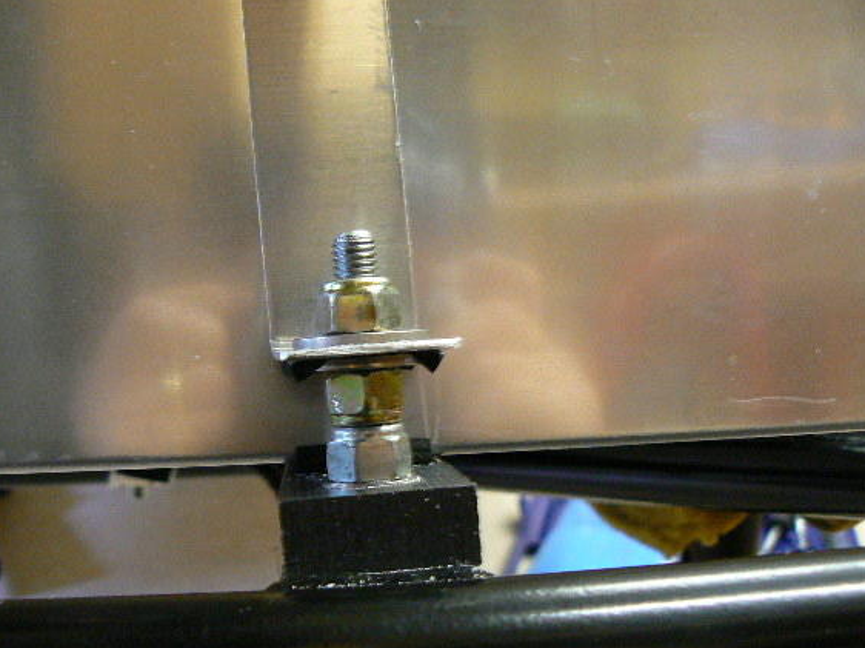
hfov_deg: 45.7
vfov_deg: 35.1
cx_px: 380
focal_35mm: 41
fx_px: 1024
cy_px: 356
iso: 200
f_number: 2.8
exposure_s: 1/4
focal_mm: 6
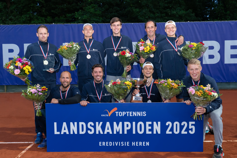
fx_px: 217
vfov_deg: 40.0
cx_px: 118
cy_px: 79
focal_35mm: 33
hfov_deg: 57.2
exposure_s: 1/250
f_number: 5.6
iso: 5000
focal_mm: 33
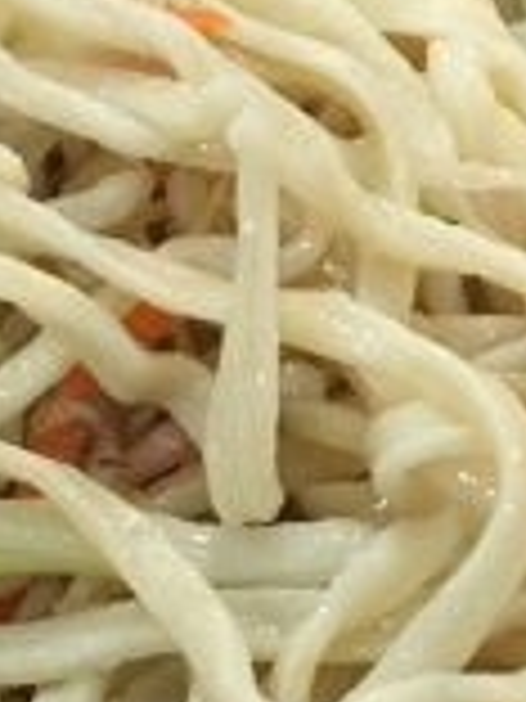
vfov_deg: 15.2
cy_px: 389
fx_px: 2634
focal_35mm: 130
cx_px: 522
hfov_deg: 11.3
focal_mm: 4.15
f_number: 2.2
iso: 200
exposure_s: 1/33
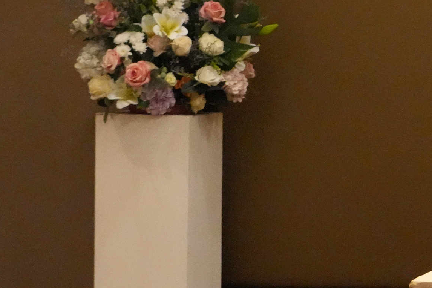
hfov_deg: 15.3
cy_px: 130
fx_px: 1344
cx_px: 819
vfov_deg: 12.2
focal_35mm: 112
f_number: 5.6
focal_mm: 27
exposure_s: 1/60
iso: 10000
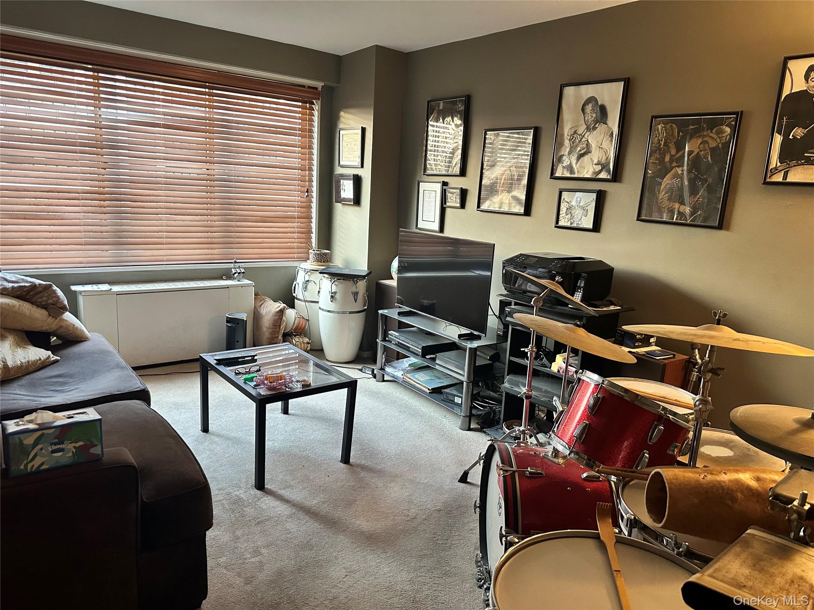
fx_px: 564
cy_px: 305
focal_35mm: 24
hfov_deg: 71.6
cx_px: 407
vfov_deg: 56.8
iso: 400
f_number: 1.78
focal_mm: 6.86
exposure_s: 1/60
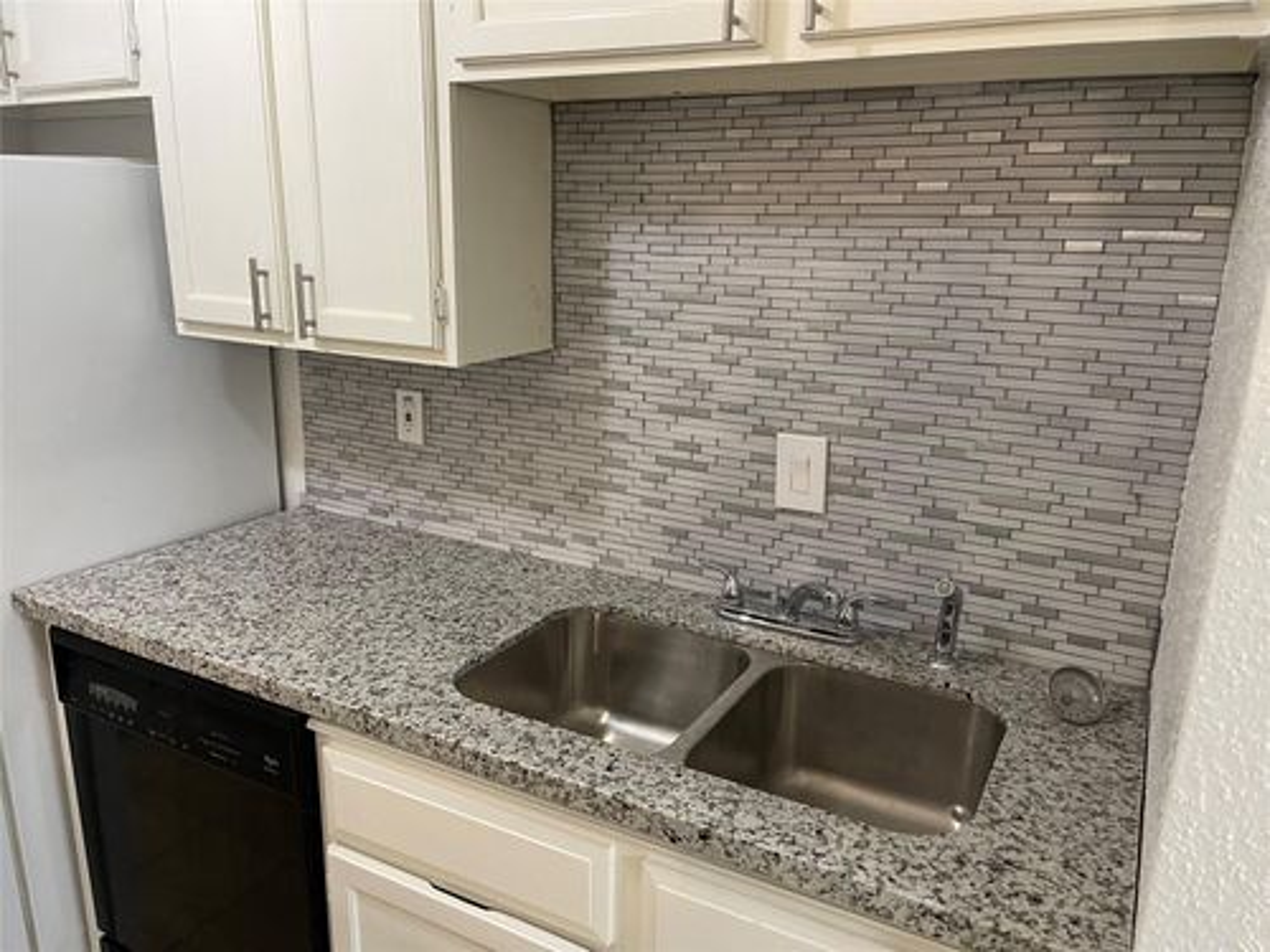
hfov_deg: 67.3
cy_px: 476
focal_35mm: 26
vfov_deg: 53.1
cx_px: 635
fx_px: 954
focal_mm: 5.1
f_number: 1.6
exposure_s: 1/60
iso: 200
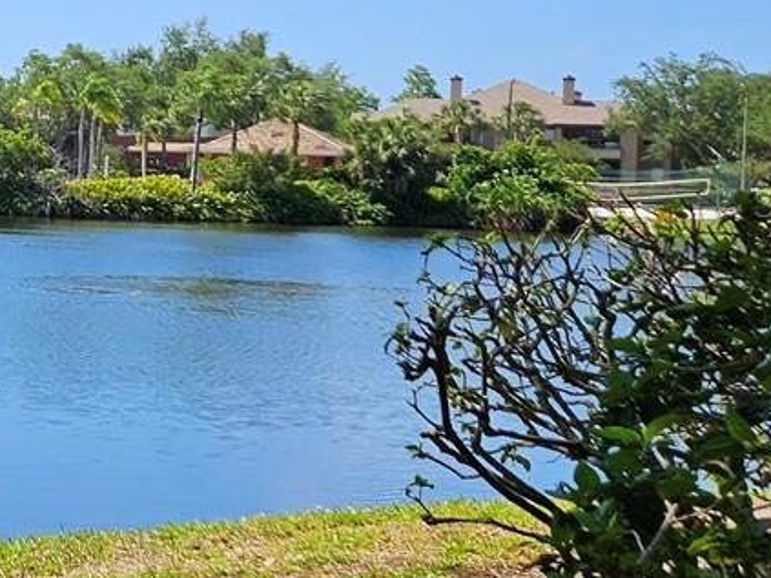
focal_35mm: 87
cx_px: -532
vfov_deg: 16.9
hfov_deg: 18.6
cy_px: 202
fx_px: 1937
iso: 25
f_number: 1.8
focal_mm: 5.4
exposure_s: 1/1785
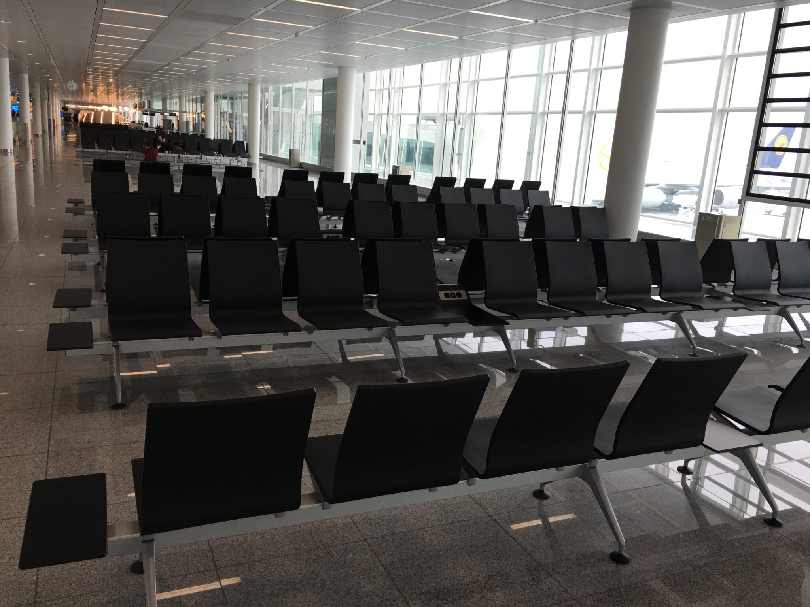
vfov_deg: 48.2
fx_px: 679
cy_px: 304
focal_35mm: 29
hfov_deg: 61.7
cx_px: 405
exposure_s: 1/33
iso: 25
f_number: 2.2
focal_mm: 4.15
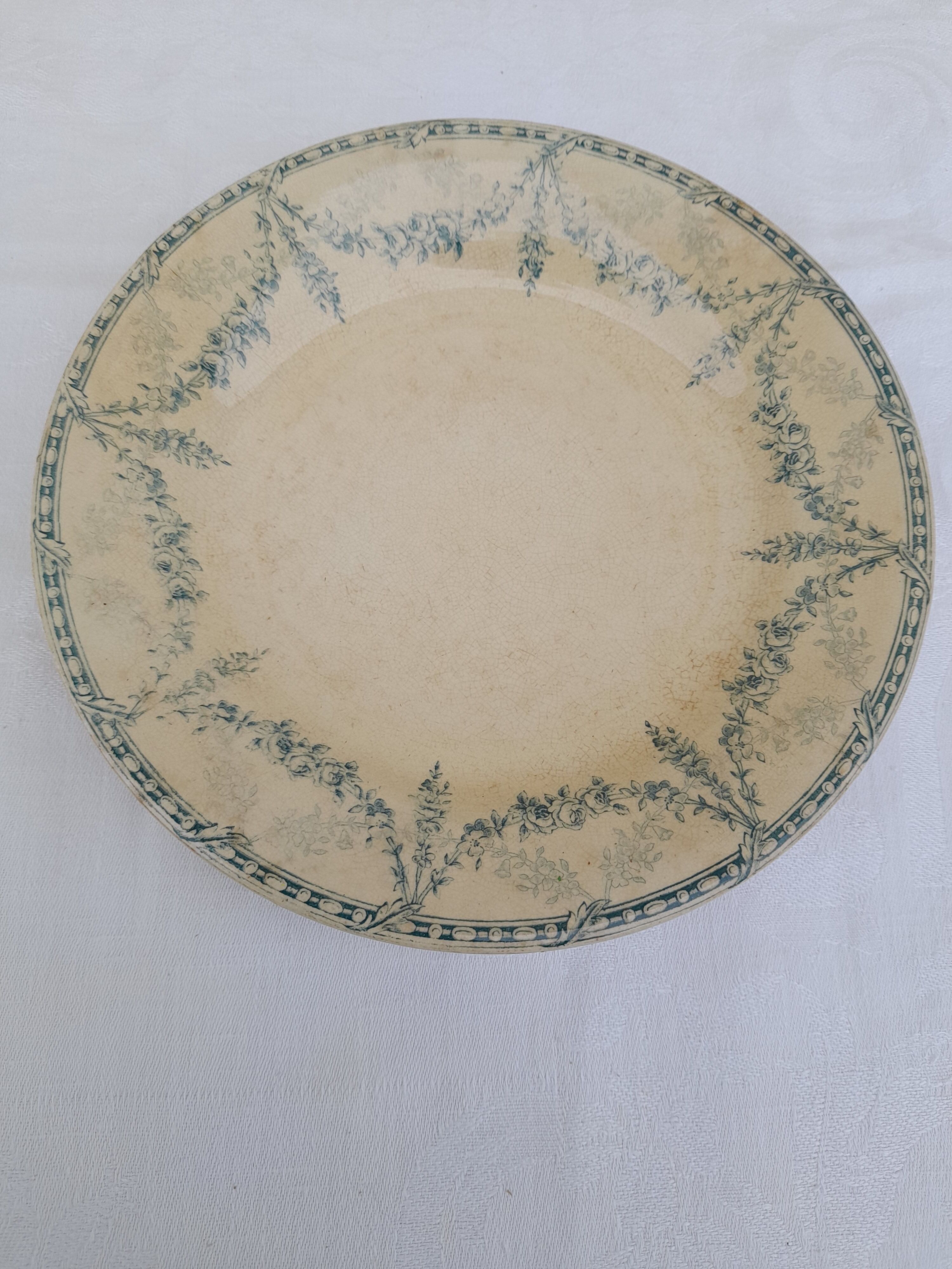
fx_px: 917
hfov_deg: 54.9
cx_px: 476
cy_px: 634
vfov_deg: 69.4
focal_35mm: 25
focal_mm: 4.6
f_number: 2
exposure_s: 1/100
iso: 25
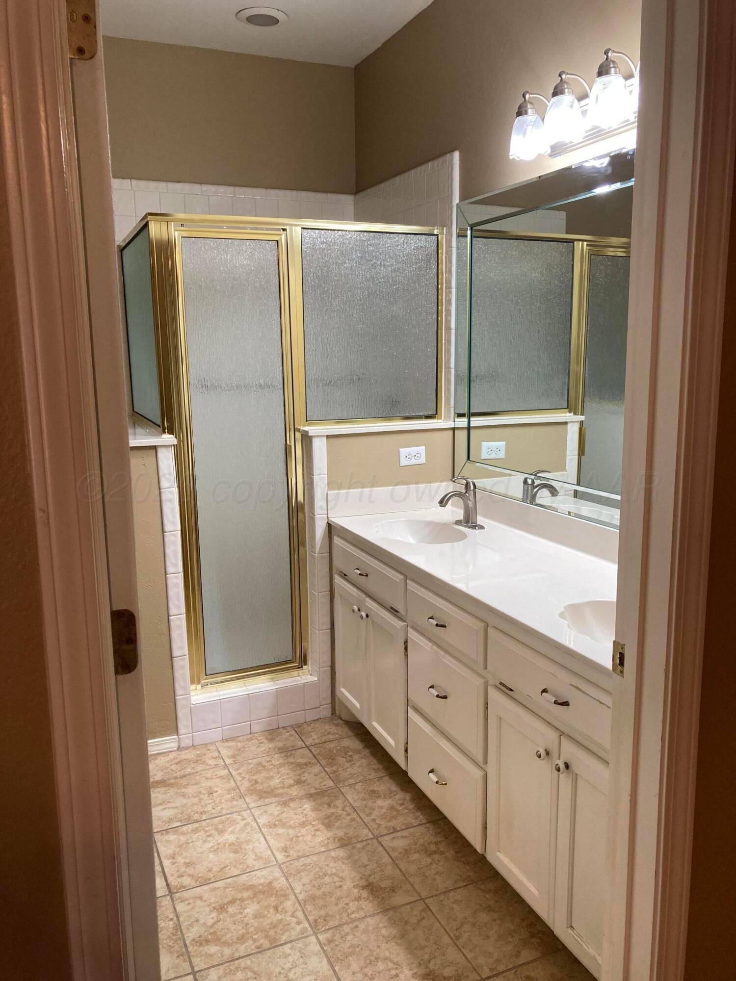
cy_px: 490
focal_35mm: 28
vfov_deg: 63.4
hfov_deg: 49.7
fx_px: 794
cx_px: 368
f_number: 1.8
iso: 100
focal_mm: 3.99
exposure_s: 1/60
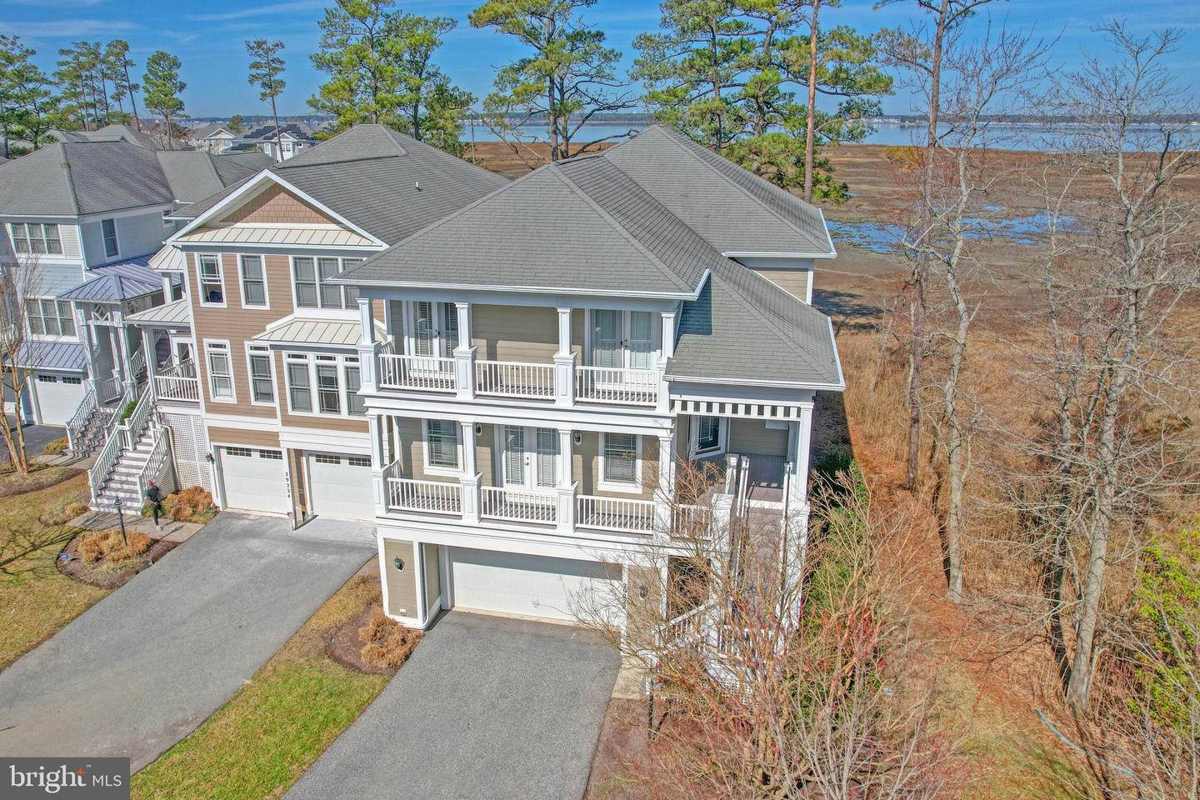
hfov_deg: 78.6
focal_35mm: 22
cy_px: 400
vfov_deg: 57.2
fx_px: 733
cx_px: 600
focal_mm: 8.4
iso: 150
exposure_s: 1/1500
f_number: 2.8
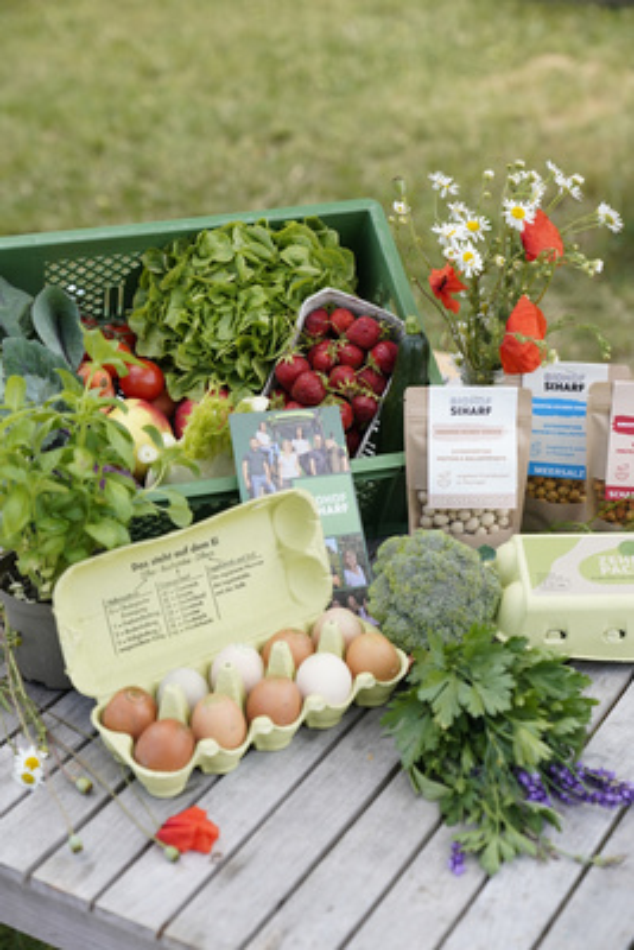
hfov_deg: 22.6
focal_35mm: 60
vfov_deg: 33.4
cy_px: 475
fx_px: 1584
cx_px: 317
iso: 640
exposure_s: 1/1250
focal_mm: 60
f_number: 3.5
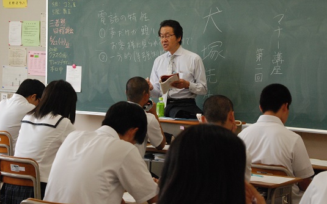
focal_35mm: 103
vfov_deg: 12.7
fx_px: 918
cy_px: 99
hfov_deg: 20.2
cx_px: 167
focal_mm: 60
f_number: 5.6
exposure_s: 1/250
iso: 1600
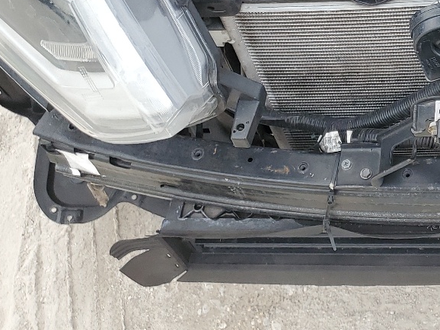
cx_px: 531
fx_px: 915
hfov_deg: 24.5
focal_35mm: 72
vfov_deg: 18.8
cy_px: -115
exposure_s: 1/667
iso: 50
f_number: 1.5
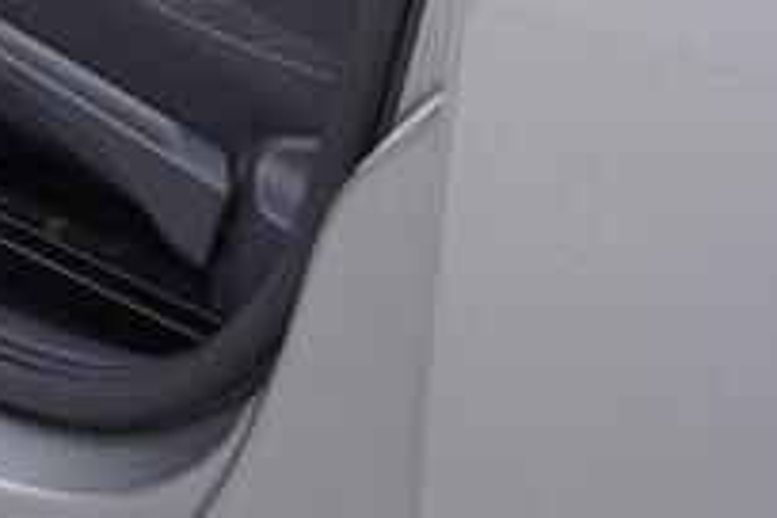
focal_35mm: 181
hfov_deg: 10.3
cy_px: -588
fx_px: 3906
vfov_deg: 7.2
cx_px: -876
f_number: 3.5
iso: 125
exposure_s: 1/60
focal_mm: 24
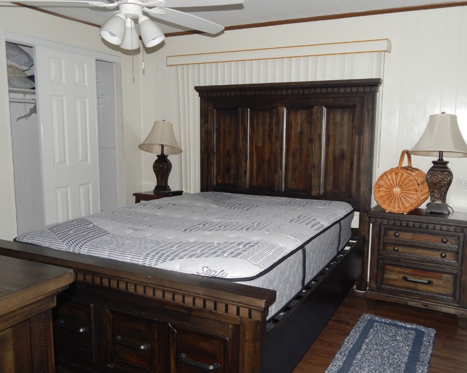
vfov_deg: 48.5
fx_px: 415
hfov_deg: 58.7
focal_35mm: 30
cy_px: 184
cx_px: 247
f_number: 3.2
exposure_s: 1/30
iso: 200
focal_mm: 5.1
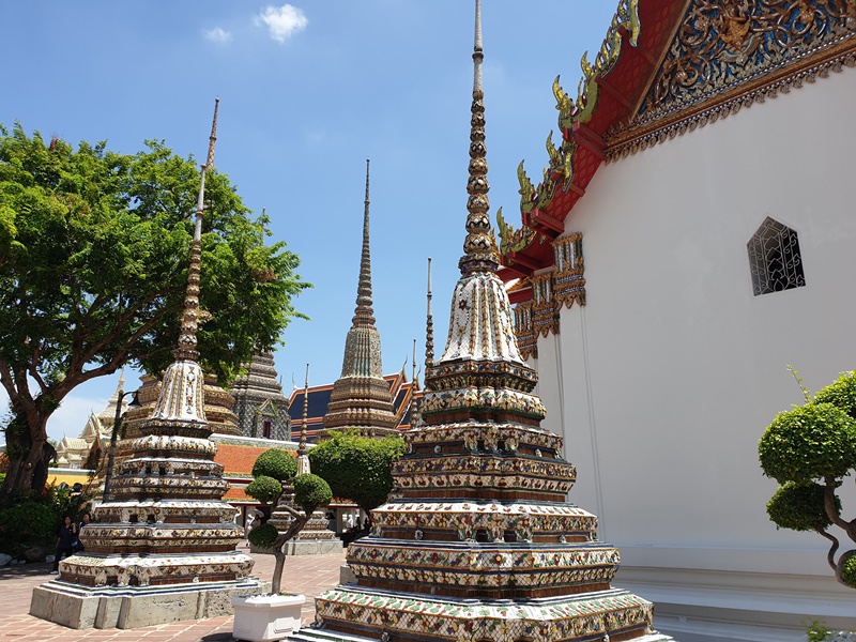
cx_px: 428
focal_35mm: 26
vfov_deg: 53.1
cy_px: 321
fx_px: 643
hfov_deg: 67.3
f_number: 2.4
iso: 50
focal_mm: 4.3
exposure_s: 1/1160
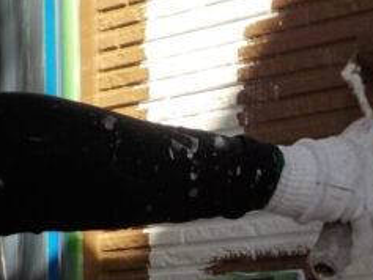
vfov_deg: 16.2
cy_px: 192
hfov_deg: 21.2
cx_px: 308
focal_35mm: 91
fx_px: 981
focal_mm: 4.1
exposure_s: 1/200
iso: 125
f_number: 3.3
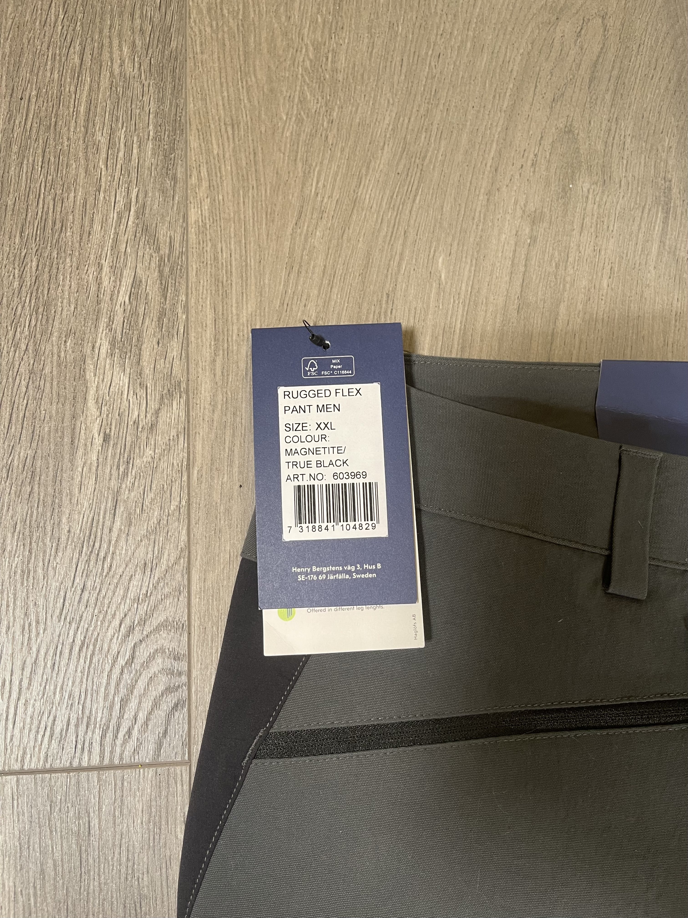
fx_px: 663
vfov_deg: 69.4
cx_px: 344
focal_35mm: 25
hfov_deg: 54.9
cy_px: 459
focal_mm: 5.1
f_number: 1.6
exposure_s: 1/68
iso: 125
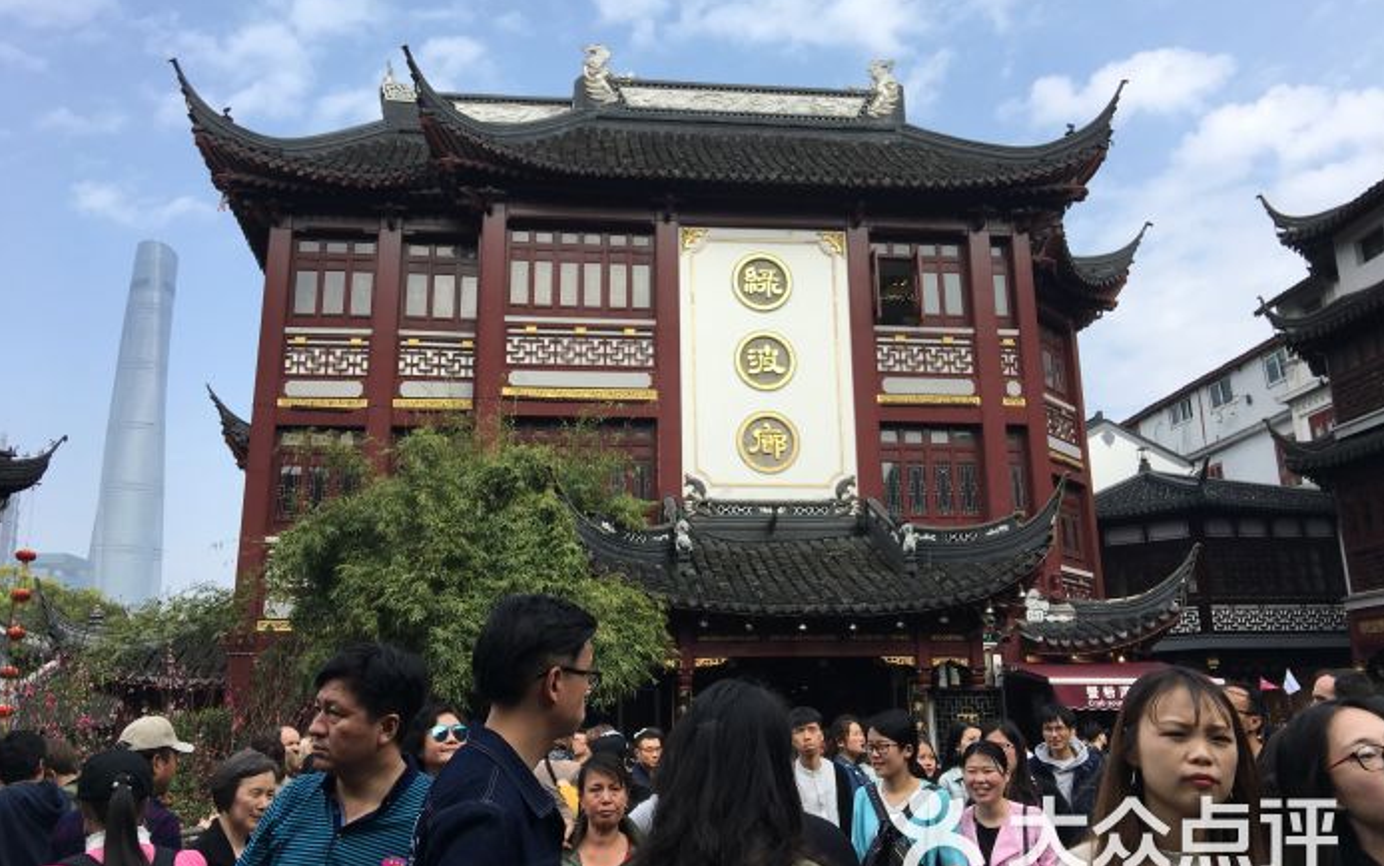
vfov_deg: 40.6
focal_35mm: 31
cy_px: 416
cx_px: 692
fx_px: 1169
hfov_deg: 61.2
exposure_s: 1/836
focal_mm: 4.15
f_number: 2.2
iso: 25
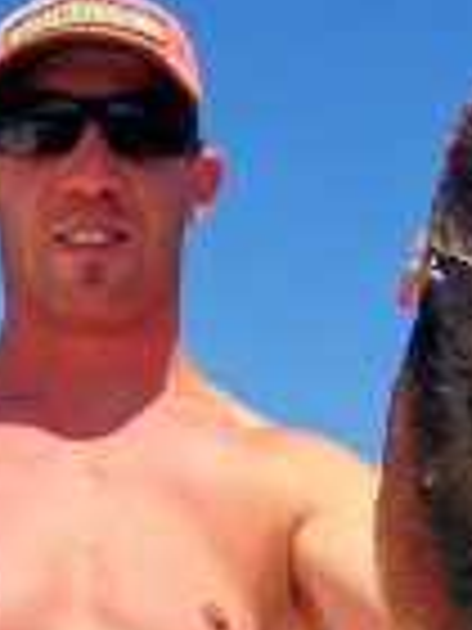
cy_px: 716
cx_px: 171
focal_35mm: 103
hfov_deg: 14.3
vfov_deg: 18.3
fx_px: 1873
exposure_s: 1/800
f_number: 2.8
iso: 64
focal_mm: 5.85
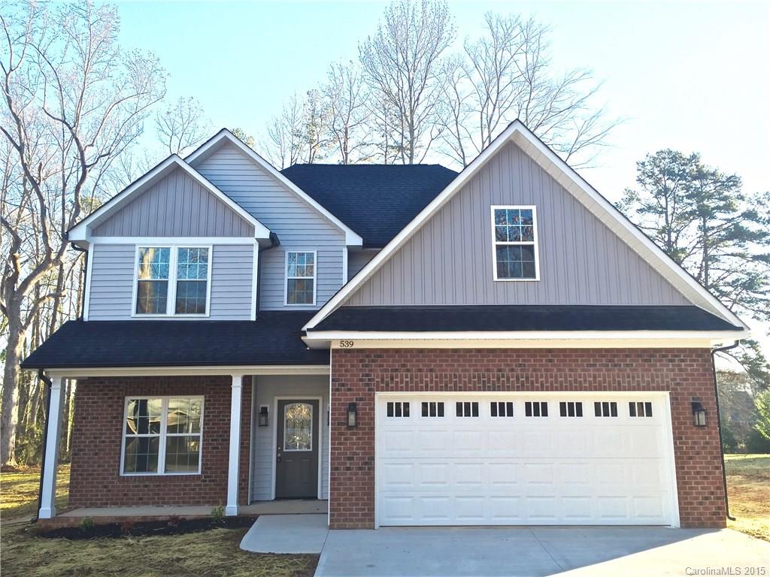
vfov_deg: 48.2
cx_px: 385
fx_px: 645
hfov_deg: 61.7
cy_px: 288
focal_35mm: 29
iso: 32
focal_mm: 4.15
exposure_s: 1/170
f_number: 2.2
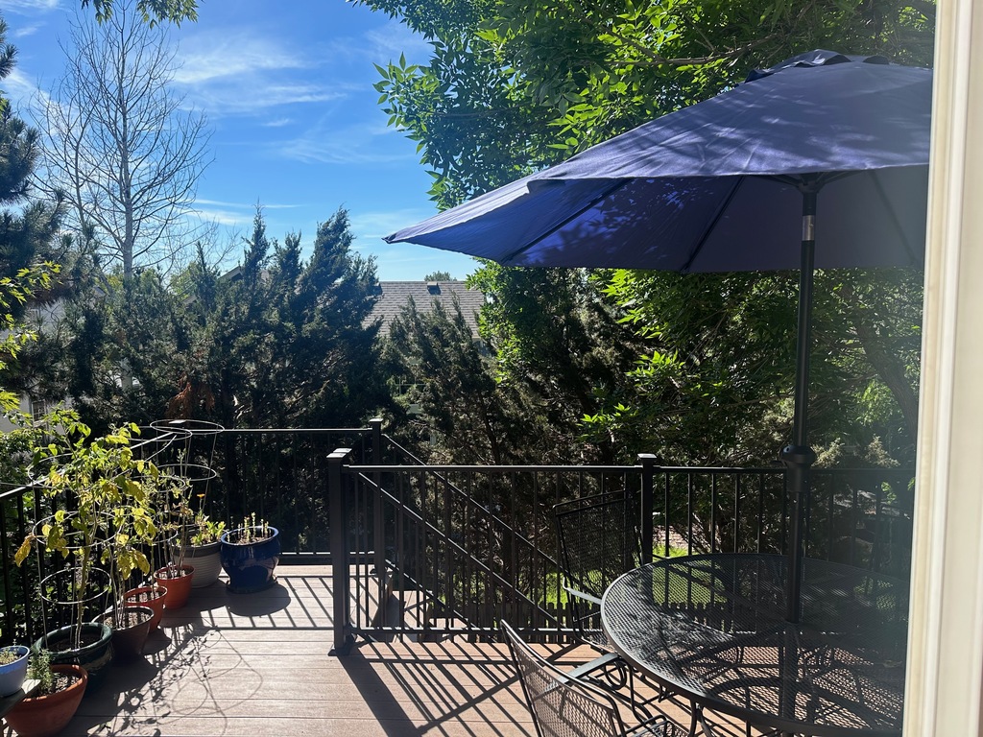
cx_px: 492
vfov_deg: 56.8
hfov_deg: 71.6
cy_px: 368
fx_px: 682
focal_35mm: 24
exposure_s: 1/1812
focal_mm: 6.86
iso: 80
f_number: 1.78
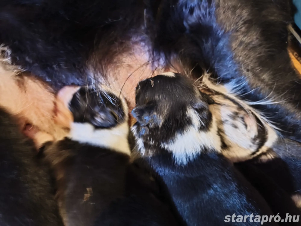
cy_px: 113
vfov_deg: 58.9
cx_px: 150
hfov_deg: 73.9
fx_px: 200
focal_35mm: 23
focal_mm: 5.35
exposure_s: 1/10
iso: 5000
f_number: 1.7
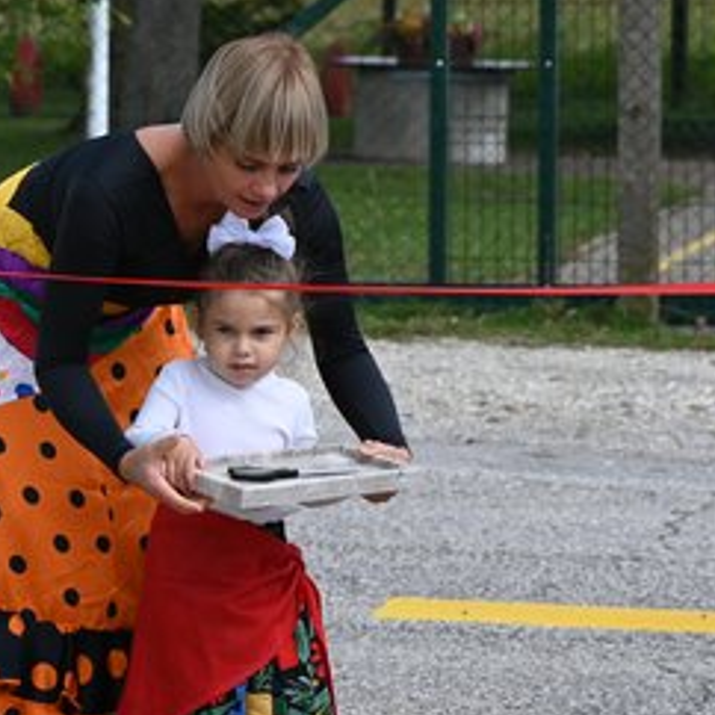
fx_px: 4624
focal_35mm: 198
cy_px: 326
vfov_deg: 8.8
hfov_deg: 8.8
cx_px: 180
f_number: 5.6
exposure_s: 1/500
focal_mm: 75
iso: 160
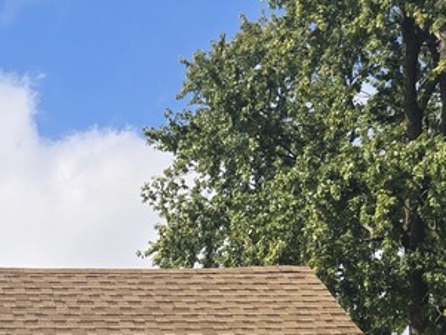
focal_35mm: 110
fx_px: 1418
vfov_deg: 12.3
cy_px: 606
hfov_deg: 16.6
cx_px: -178
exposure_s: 1/1358
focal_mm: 5.4
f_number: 1.8
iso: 25
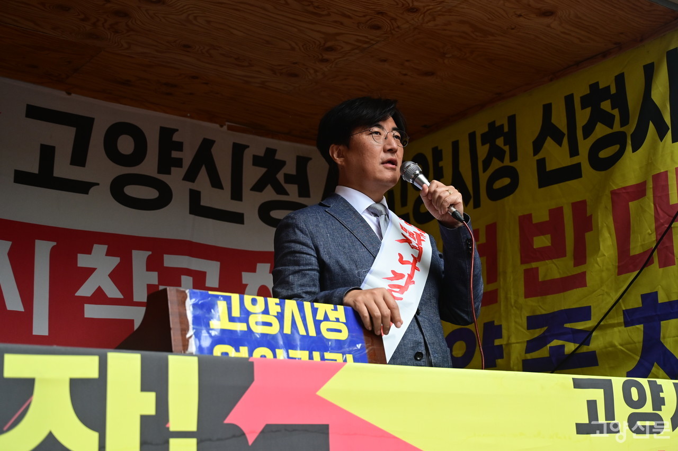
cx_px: 339
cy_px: 226
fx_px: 922
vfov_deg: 27.5
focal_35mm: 49
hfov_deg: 40.4
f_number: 4
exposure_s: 1/1000
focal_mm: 49
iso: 1000
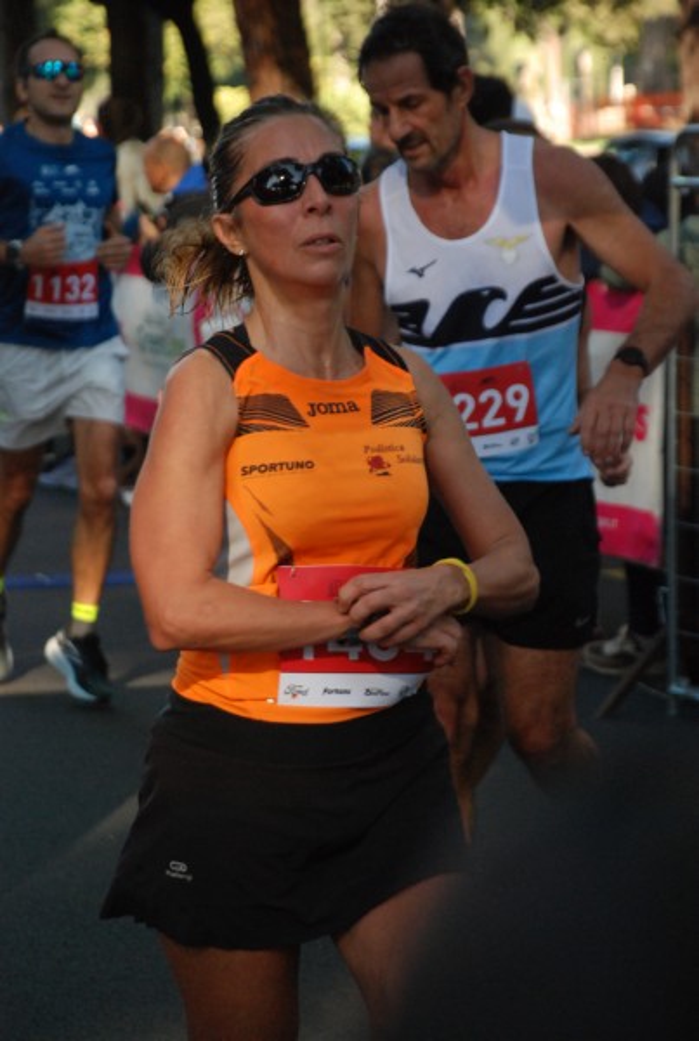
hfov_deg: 9.7
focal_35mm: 142
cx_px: 350
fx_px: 4129
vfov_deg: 14.4
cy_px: 520
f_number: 5.6
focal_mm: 95
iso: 1000
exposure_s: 1/500
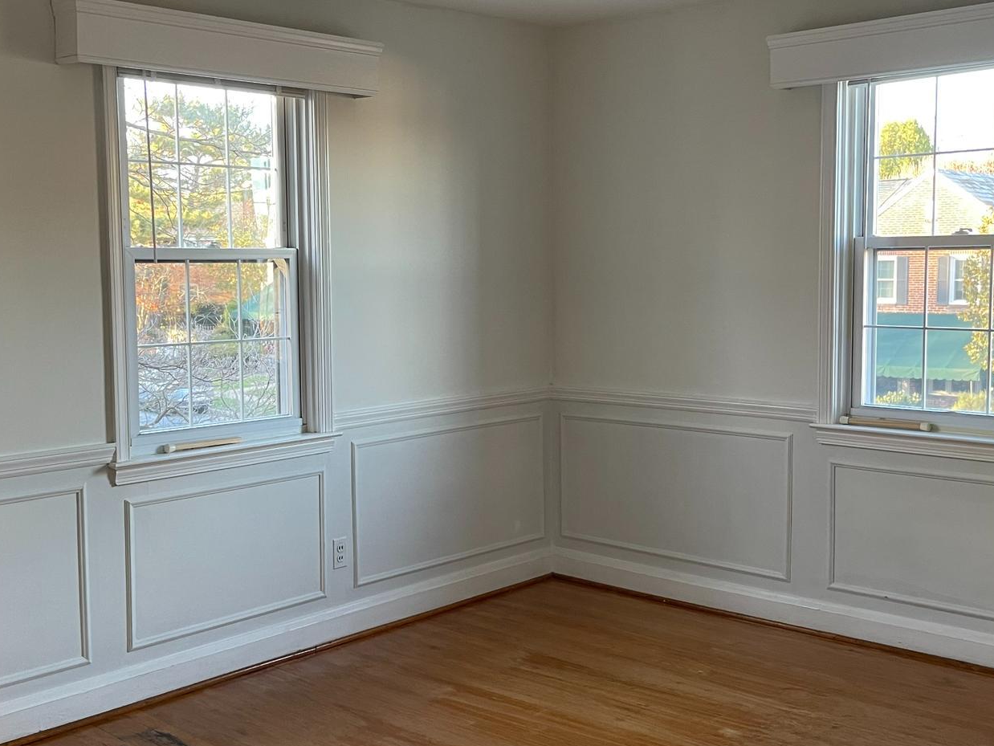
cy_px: 373
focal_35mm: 43
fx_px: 1235
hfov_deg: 43.6
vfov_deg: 33.6
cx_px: 401
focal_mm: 5.1
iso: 100
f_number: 1.6
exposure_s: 1/60
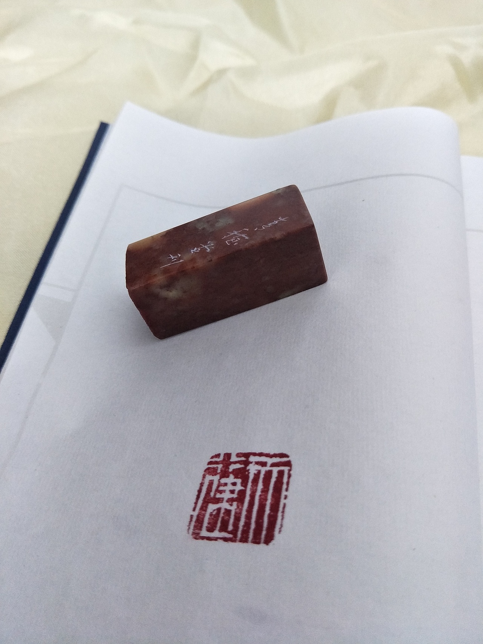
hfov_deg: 56.8
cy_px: 322
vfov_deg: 71.6
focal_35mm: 24
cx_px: 242
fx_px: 447
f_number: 1.7
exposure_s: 1/20
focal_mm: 4.1
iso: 393
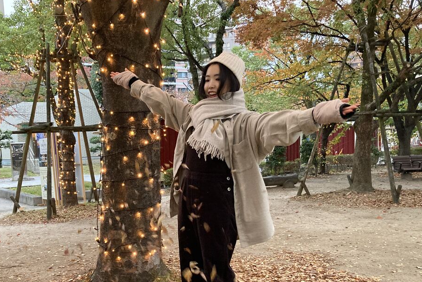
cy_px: 190
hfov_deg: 51.6
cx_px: 173
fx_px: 434
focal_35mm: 37
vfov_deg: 35.6
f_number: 1.8
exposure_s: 1/60
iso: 320
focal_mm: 3.99
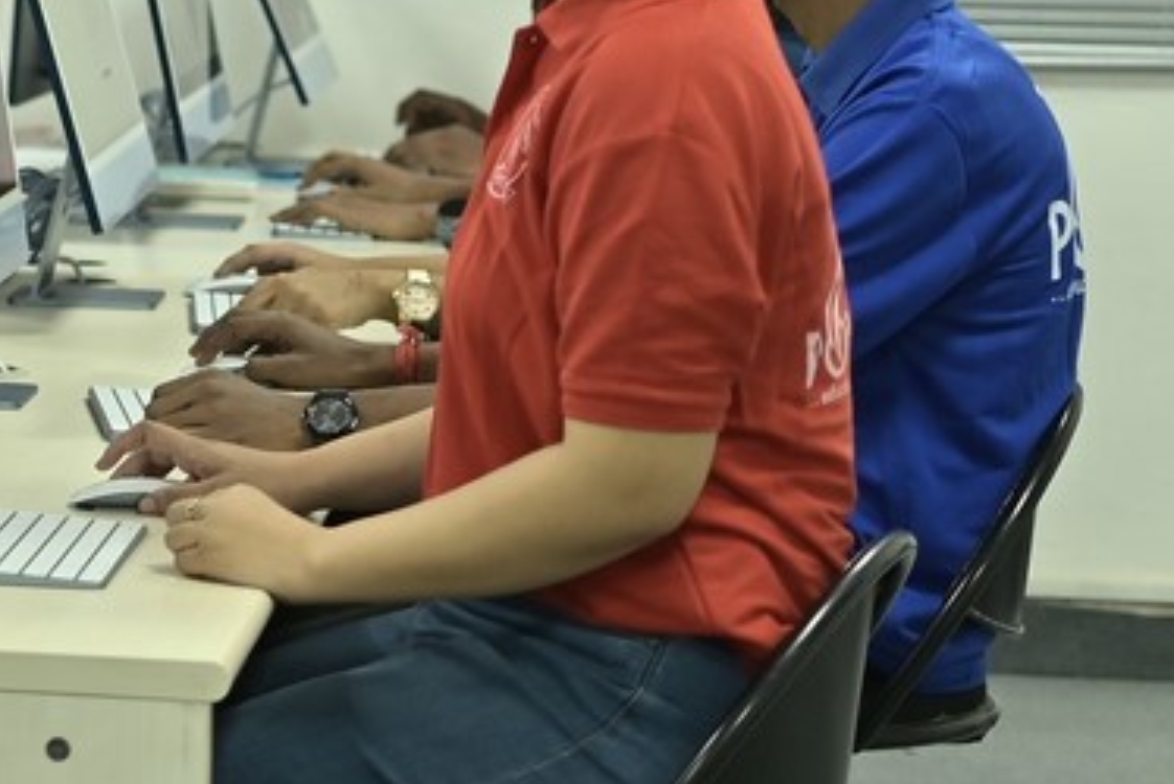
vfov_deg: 9.1
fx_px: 4895
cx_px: -424
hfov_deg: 13.1
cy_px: 185
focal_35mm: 150
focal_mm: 35
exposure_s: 1/160
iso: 200
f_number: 1.8
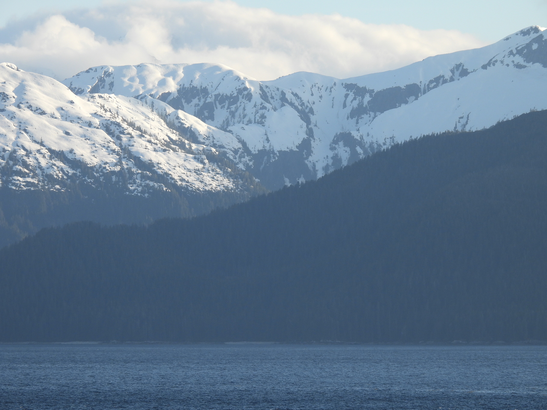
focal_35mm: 320
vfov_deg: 4.6
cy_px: 205
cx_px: 274
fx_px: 5057
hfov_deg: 6.2
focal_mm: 57.1
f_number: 5
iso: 100
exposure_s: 1/400
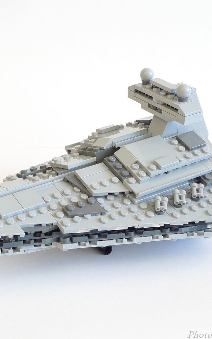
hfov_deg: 16.9
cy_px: 165
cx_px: 59
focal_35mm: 77
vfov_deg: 26.8
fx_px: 711
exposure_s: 1.3
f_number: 4.5
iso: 80
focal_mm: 11.1
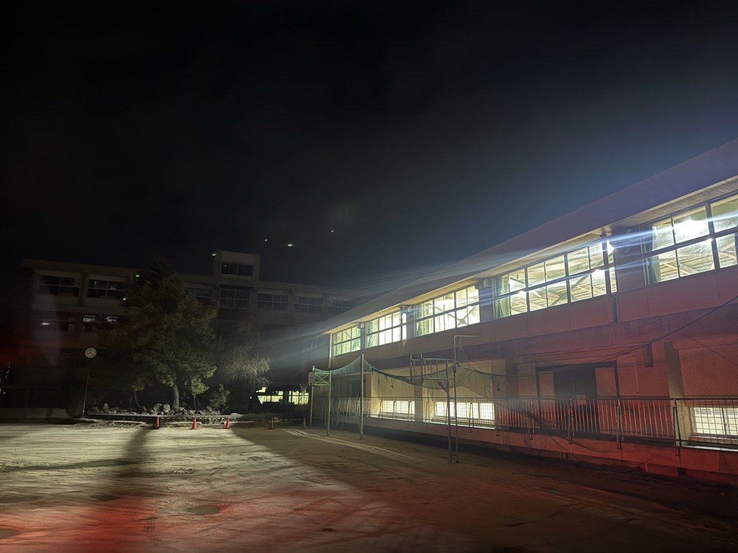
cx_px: 369
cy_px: 276
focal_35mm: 24
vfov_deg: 56.8
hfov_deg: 71.6
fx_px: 512
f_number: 1.78
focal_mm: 6.76
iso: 1000
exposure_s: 1/14
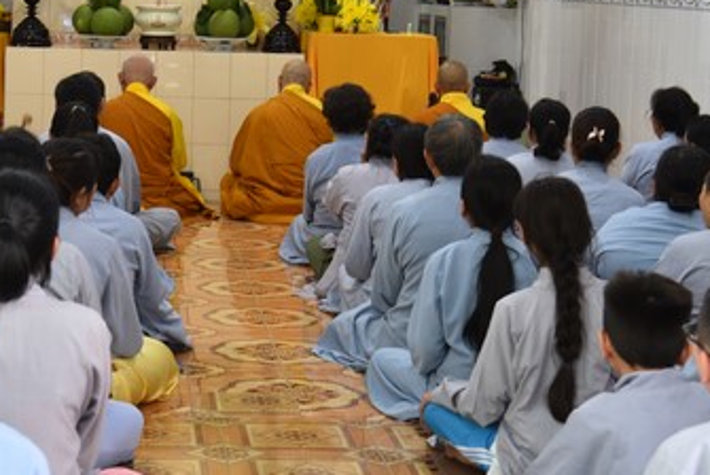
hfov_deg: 21.0
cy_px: 59
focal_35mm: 97
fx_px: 1915
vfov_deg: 14.0
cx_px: 261
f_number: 4
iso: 400
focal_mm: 50
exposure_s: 1/60
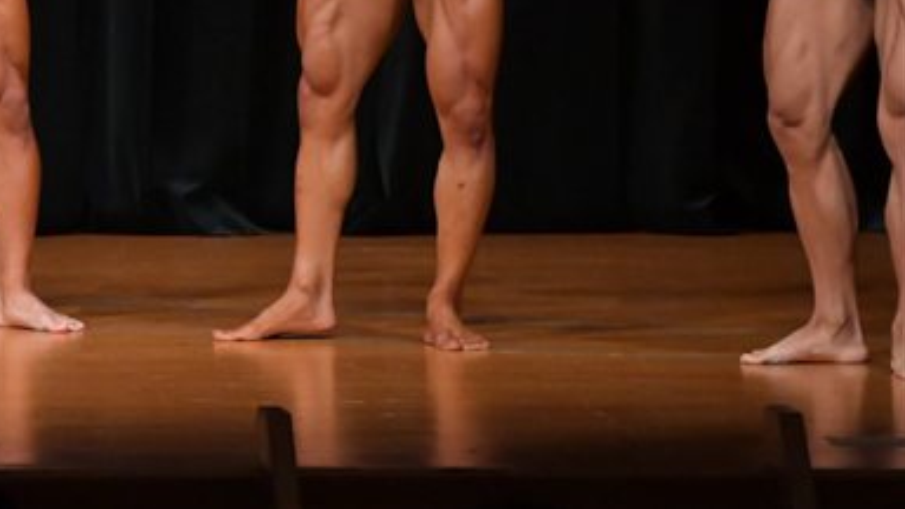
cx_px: -6
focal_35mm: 476
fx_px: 11423
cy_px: -94
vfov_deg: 2.6
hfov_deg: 4.5
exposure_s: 1/400
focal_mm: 150
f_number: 5.6
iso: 5000
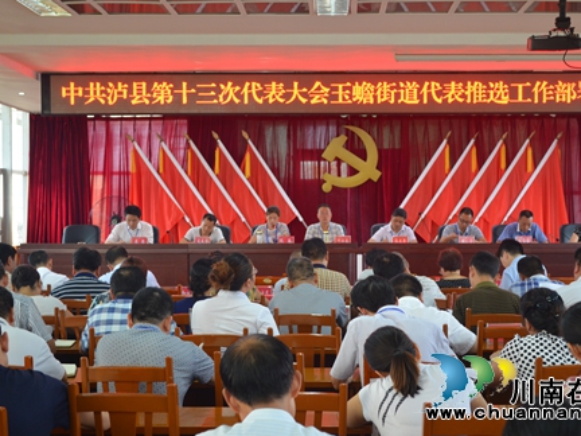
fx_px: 1007
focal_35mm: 60
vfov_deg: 24.4
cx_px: 330
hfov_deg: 32.1
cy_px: 221
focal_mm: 36
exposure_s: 1/30
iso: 800
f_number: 5
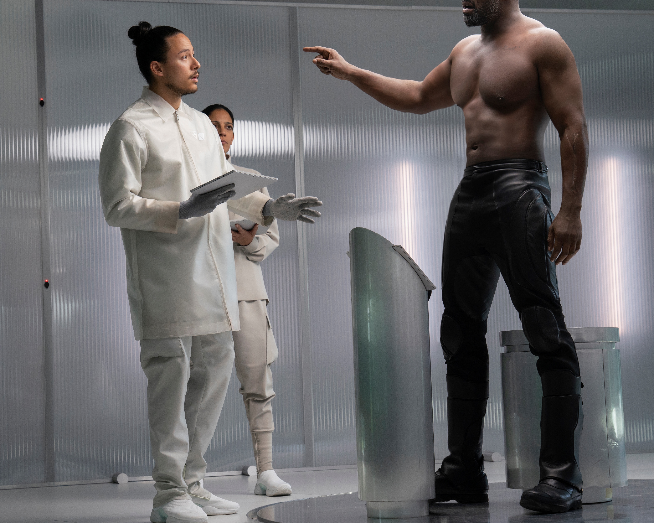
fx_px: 1703
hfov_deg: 21.7
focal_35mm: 88
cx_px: 344
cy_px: 234
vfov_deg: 17.5
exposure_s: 1/200
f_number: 4.5
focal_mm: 57
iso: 1000
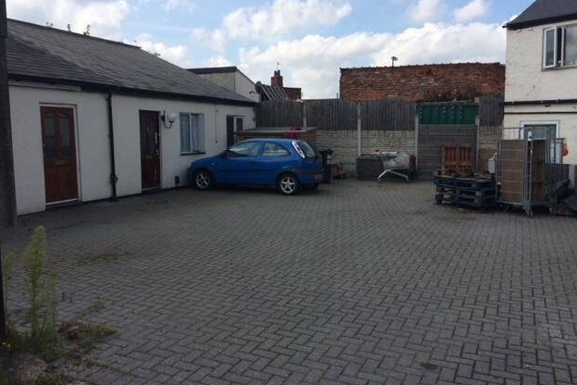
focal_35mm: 32
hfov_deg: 58.7
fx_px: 513
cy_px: 174
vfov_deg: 41.1
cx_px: 290
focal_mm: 4.12
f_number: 2.2
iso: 32
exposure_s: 1/2415
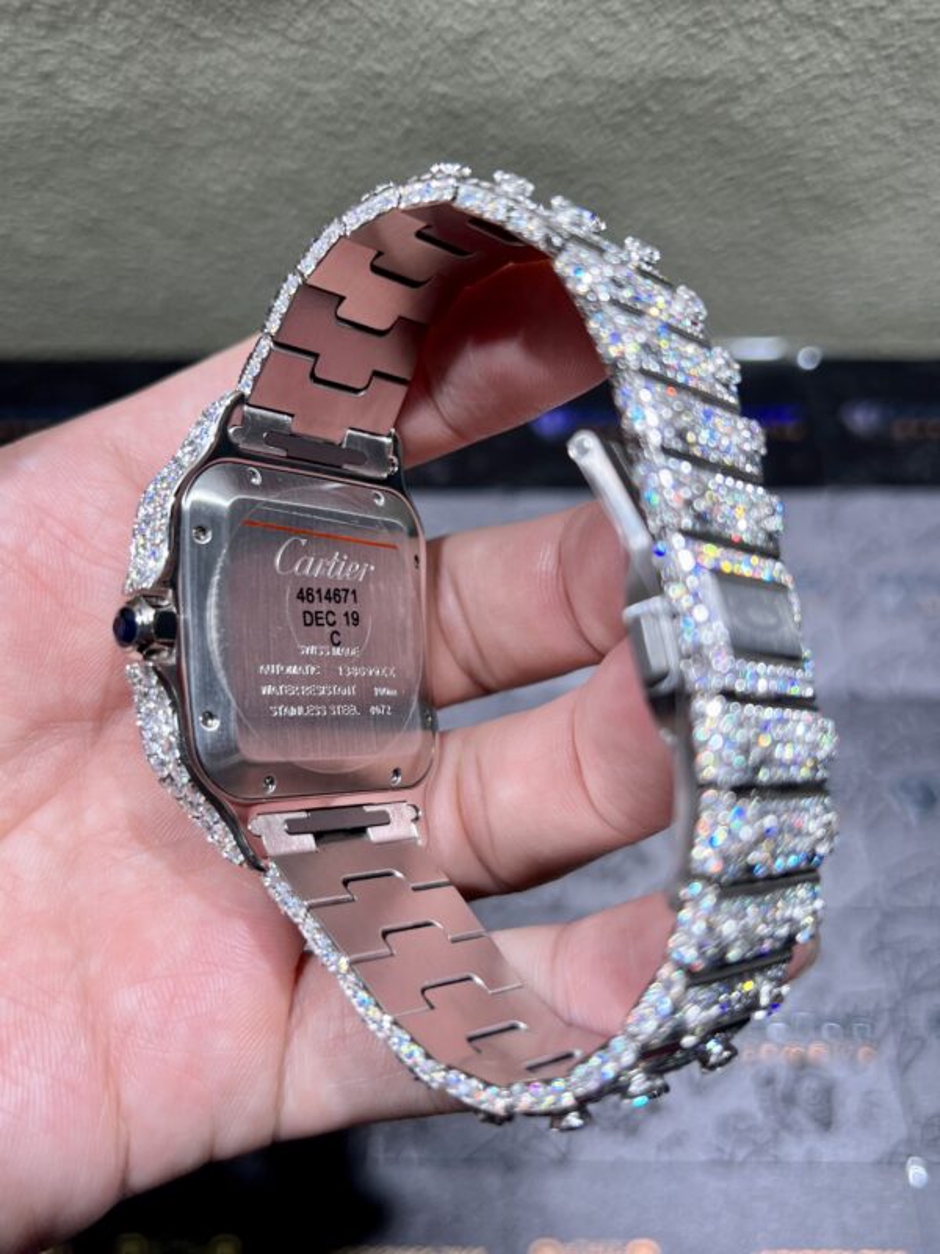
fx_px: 941
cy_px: 627
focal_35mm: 26
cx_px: 470
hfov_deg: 53.1
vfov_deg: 67.3
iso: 50
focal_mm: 5.7
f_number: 1.5
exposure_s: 1/443
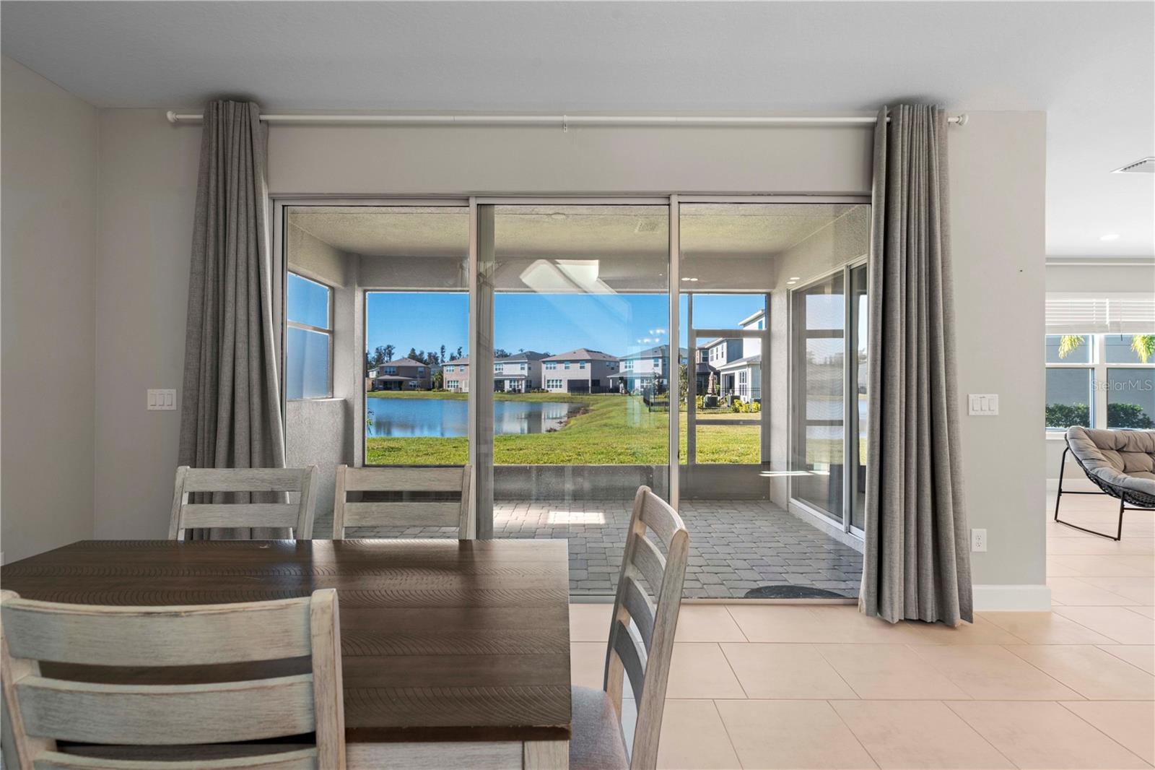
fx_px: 513
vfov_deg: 73.7
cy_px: 385
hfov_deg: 96.7
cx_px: 578
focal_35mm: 16
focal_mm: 16
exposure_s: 1/4
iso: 160
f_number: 9
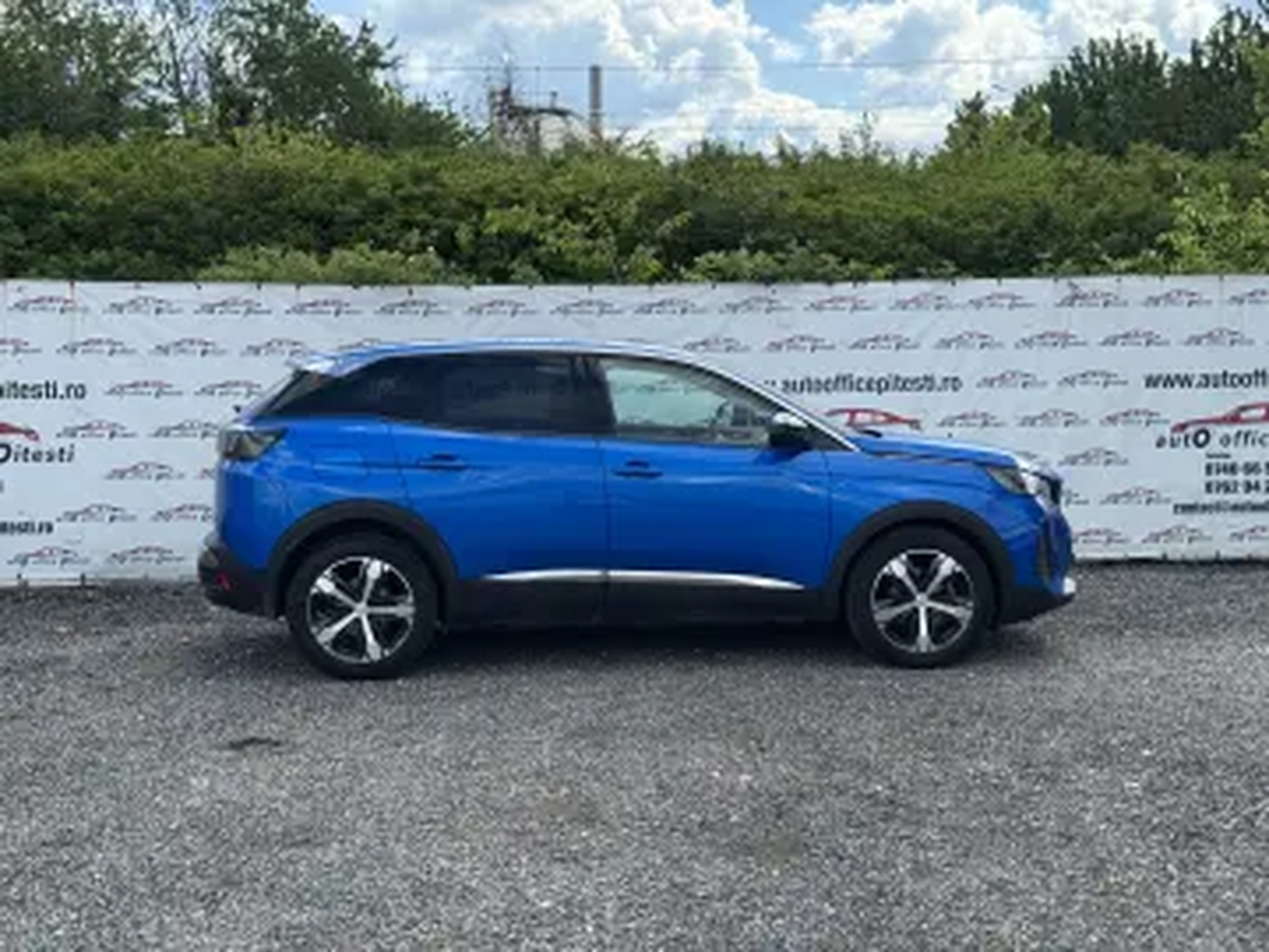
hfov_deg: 39.7
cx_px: 634
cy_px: 476
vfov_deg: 30.3
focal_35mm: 48
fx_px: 1760
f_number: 1.78
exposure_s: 1/1427
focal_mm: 6.76
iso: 64
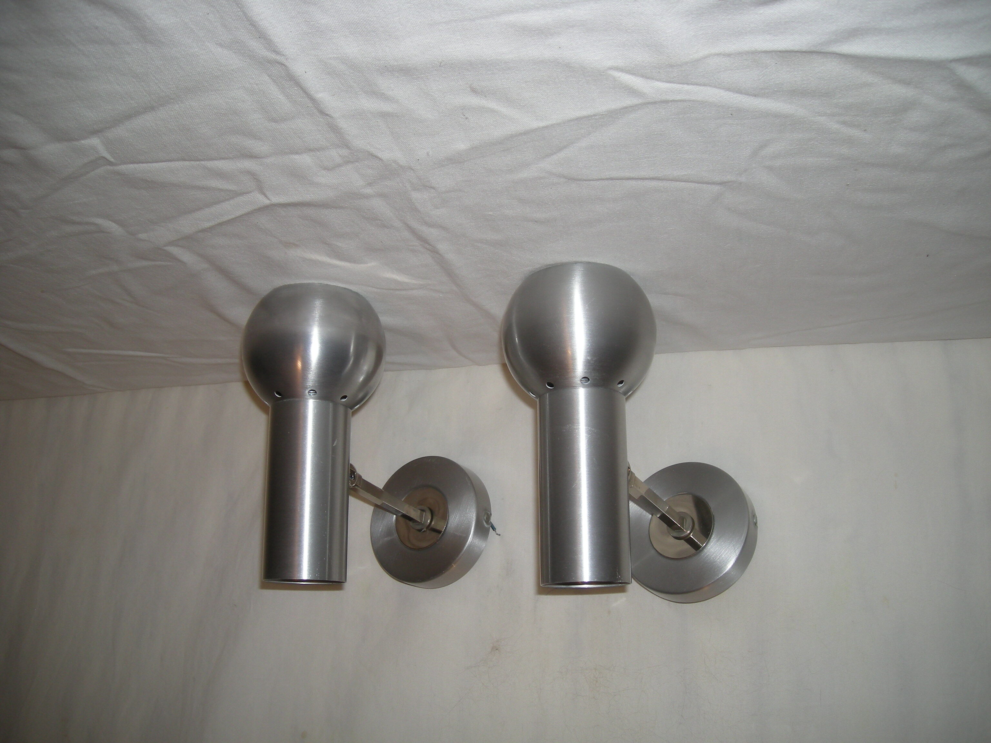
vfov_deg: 40.7
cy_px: 372
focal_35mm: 35
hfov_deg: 52.6
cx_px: 496
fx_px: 1002
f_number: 2.8
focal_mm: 5.7
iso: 50
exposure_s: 1/30
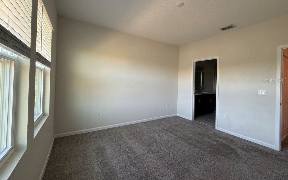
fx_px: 118
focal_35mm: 15
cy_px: 80
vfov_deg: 74.5
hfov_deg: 101.5
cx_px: 143
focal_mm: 2.22
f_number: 2.2
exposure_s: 1/121
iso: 250
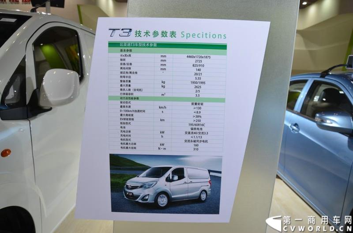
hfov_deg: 67.5
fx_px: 264
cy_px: 116
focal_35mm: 27
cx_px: 176
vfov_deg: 47.7
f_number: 5.6
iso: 250
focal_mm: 18
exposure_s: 1/125
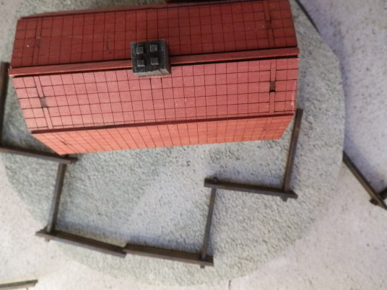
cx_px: 194
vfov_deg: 49.7
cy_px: 145
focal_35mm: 28
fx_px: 313
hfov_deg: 63.4
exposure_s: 1/80
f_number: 3.1
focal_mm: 5
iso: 400
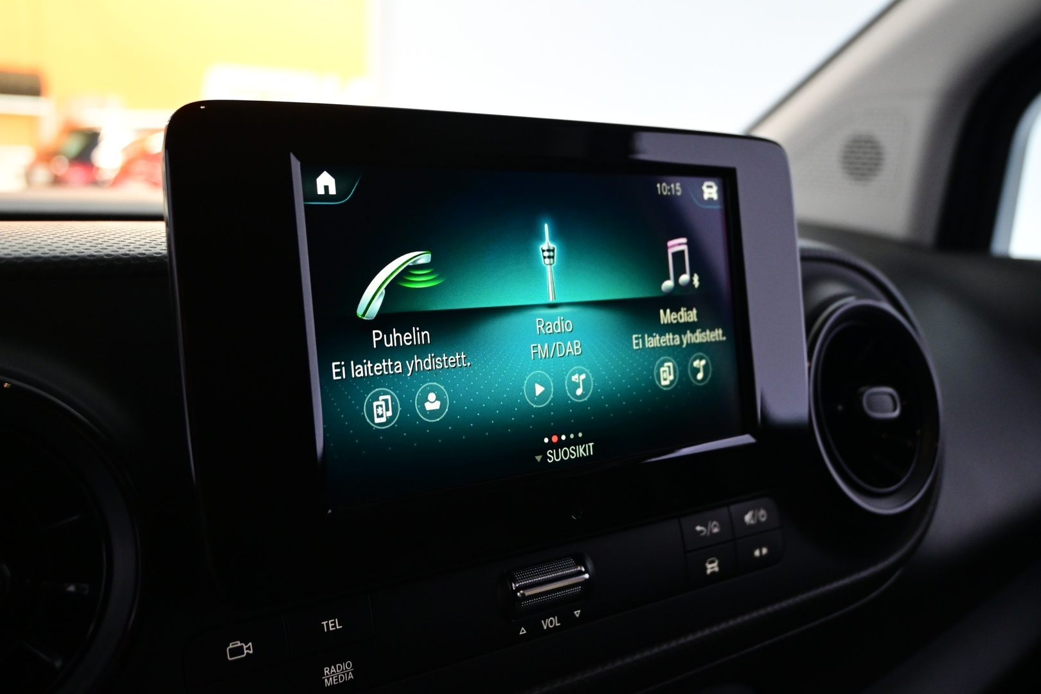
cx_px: 520
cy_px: 347
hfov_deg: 56.1
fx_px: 976
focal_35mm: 34
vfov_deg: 39.1
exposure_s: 1/40
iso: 1600
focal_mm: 22.5
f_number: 4
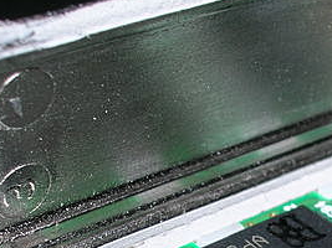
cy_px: 280
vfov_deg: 12.1
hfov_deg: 16.1
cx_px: 322
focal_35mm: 120
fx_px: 1150
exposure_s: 1/60.1
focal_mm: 8.4
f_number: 5.6
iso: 50
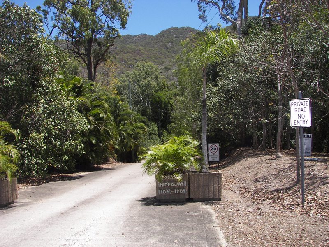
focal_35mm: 36
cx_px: 164
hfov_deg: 51.4
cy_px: 124
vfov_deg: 39.7
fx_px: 342
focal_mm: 6
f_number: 4
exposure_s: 1/640
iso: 64
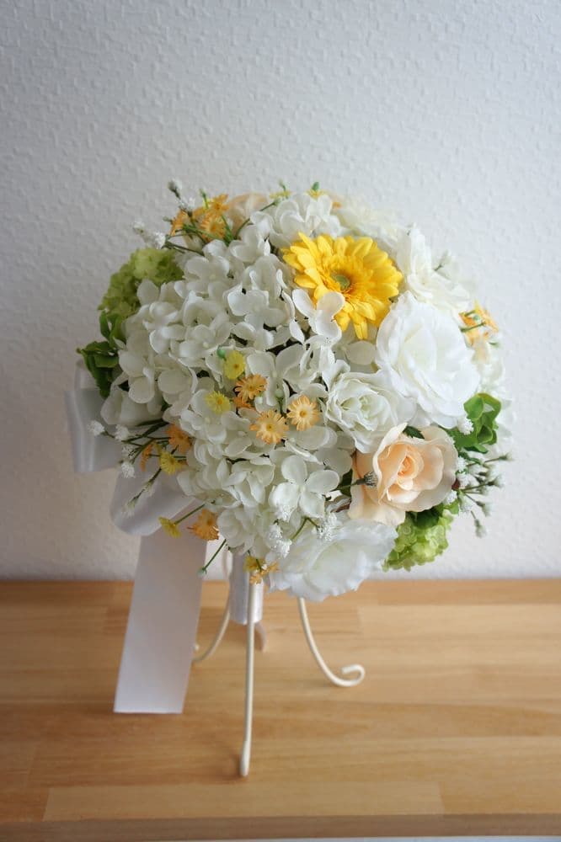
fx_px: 877
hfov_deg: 35.5
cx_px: 280
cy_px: 421
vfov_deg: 51.3
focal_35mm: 38
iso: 200
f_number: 5.6
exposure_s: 1/100
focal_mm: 25
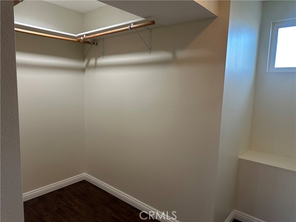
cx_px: 148
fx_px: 205
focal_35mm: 24
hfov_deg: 71.6
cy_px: 111
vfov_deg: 56.8
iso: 125
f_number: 1.78
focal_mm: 6.86
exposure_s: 1/60
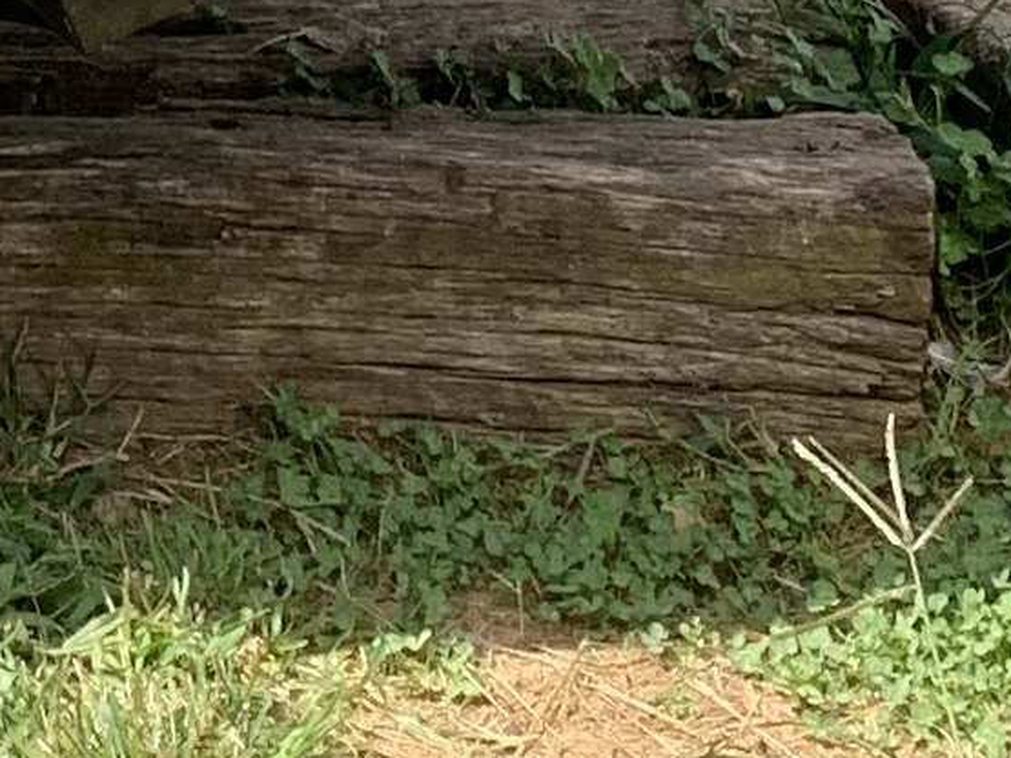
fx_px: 5519
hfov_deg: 10.0
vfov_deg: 6.6
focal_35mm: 189
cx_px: -758
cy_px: -2019
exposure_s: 1/455
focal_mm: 4.25
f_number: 1.8
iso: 25
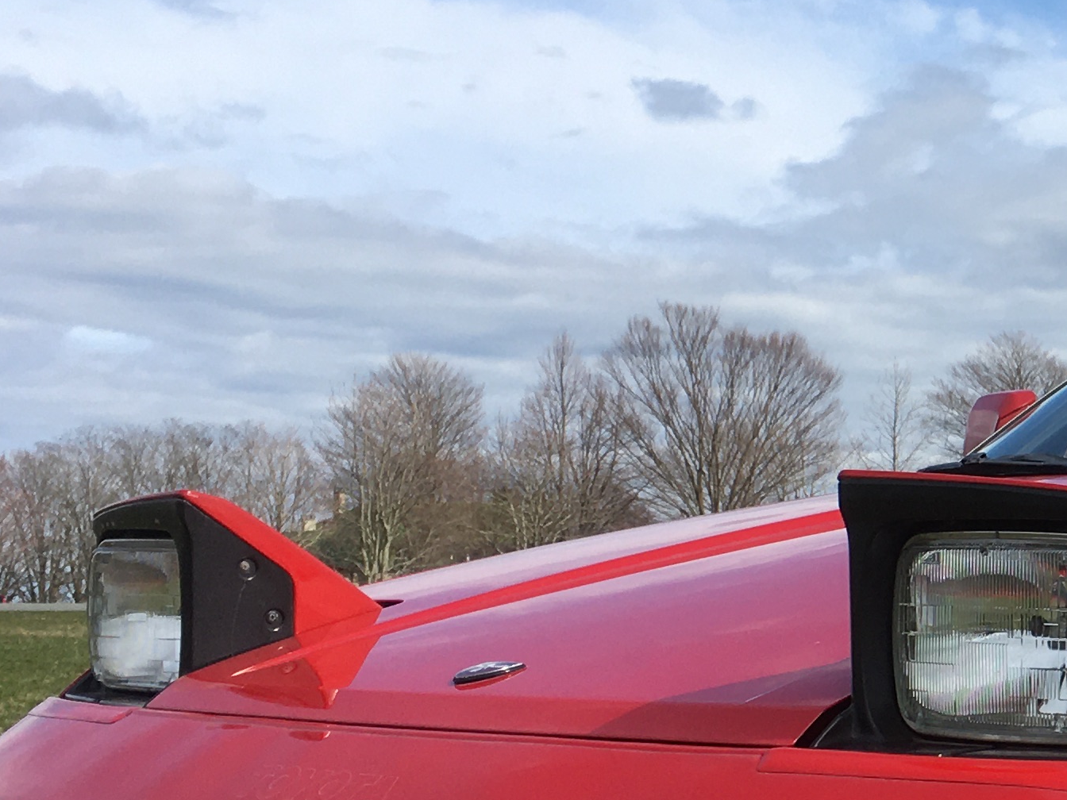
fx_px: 2682
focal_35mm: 87
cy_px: 621
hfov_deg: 20.9
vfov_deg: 16.9
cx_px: 1307
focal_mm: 4.15
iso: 25
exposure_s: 1/1603
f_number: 2.2
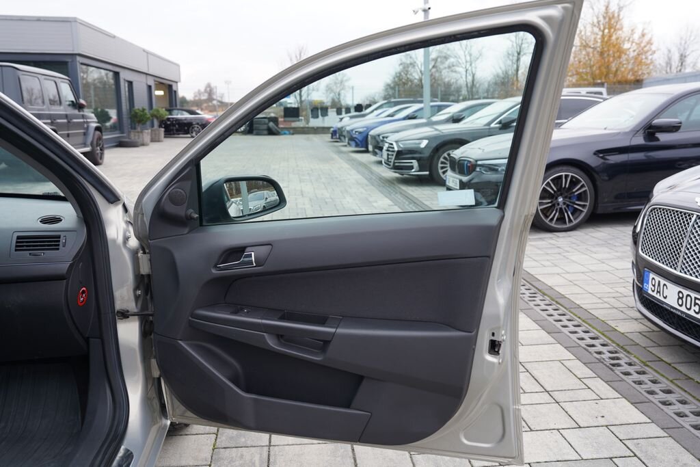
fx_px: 564
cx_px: 350
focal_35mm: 29
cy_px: 234
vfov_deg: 45.0
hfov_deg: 63.7
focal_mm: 29
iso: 100
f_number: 4.5
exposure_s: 1/80
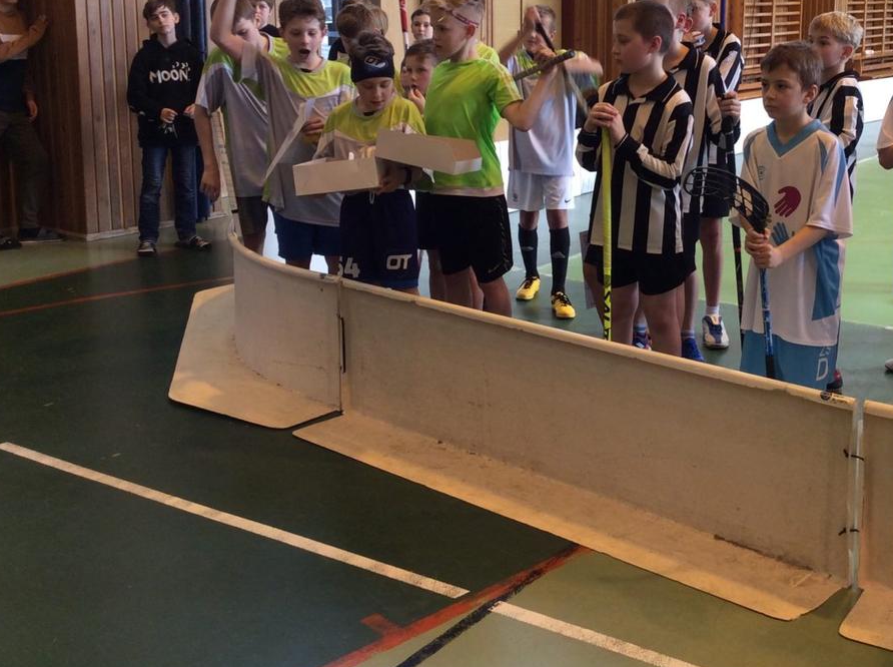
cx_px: 578
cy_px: 200
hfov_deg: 39.4
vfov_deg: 29.9
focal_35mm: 48
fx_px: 1236
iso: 40
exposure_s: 1/50
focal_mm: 3.3
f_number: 2.4
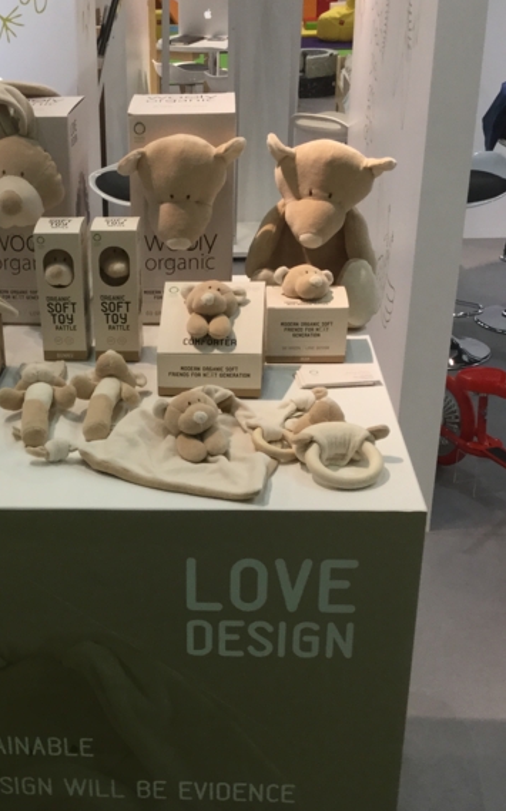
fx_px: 1149
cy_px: 507
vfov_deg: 38.6
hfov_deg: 24.5
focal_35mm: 52
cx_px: 109
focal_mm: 3.3
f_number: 2.4
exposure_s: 1/33
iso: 32
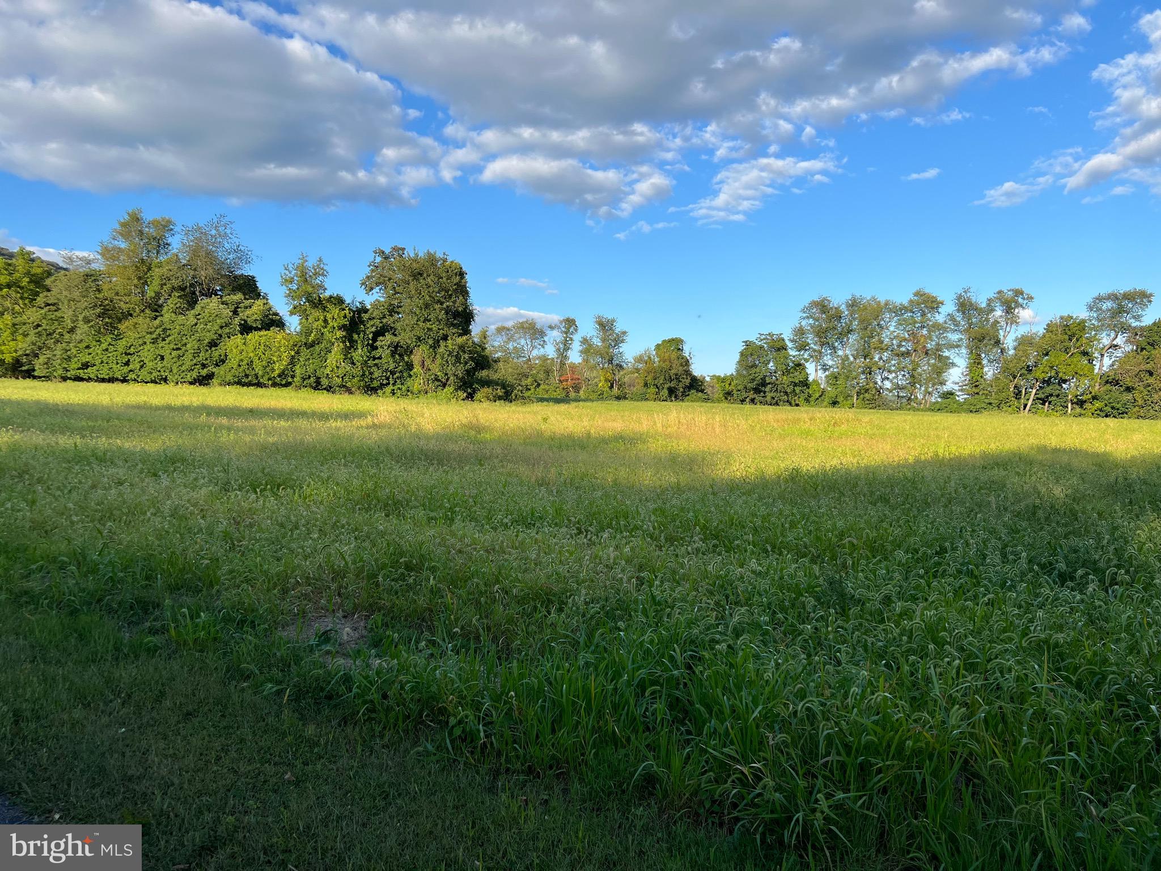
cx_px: 580
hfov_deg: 67.3
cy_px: 436
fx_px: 872
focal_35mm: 26
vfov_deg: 53.1
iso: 50
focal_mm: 5.7
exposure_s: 1/2208
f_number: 1.5
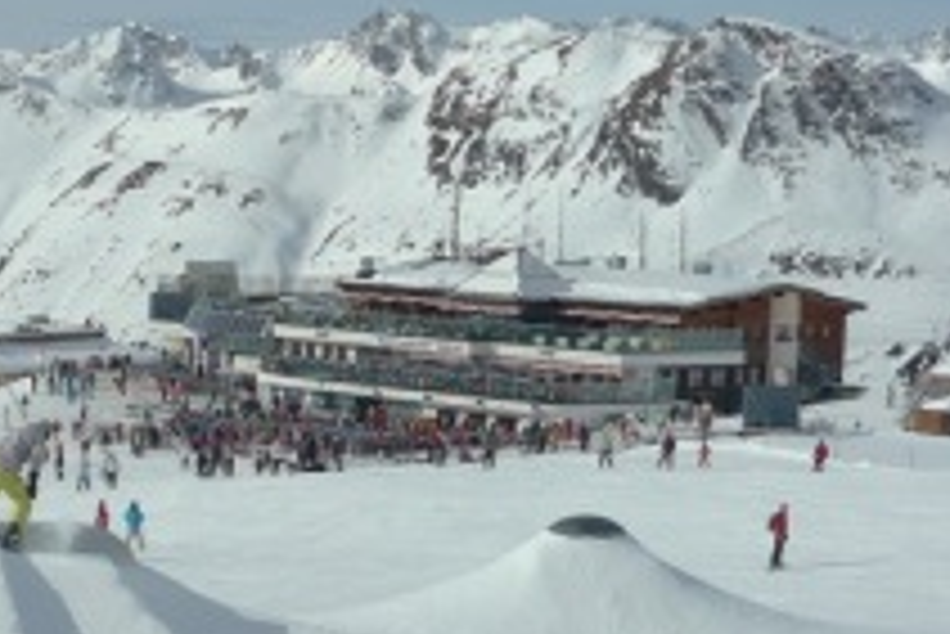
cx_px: 99
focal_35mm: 111
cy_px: 391
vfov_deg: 12.4
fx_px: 2931
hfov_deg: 18.1
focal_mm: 7.8
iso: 100
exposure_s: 1/320
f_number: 9
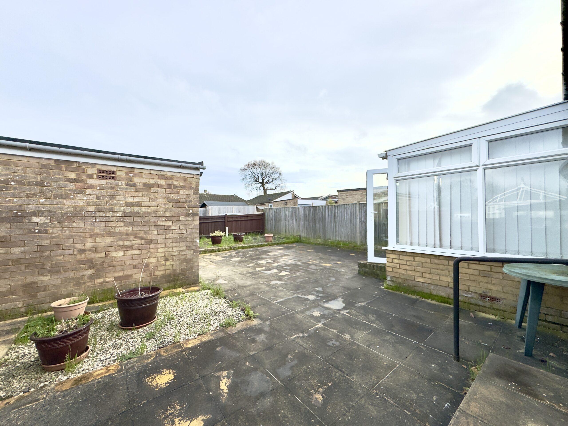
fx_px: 230
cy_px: 213
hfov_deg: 102.1
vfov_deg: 85.7
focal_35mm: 14
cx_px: 284
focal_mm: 2.22
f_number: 2.2
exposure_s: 1/1078
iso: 50
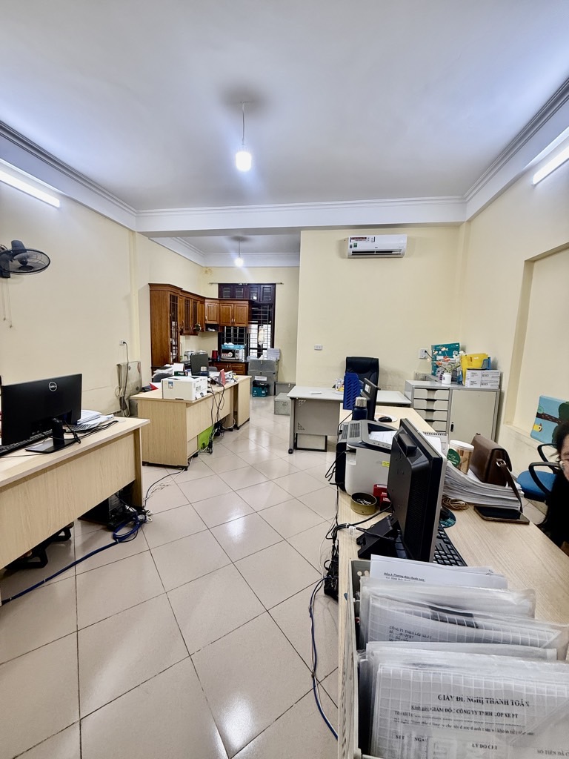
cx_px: 284
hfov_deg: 85.7
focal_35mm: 14
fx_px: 307
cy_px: 380
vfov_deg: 102.1
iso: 125
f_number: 2.2
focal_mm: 2.22
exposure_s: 1/100
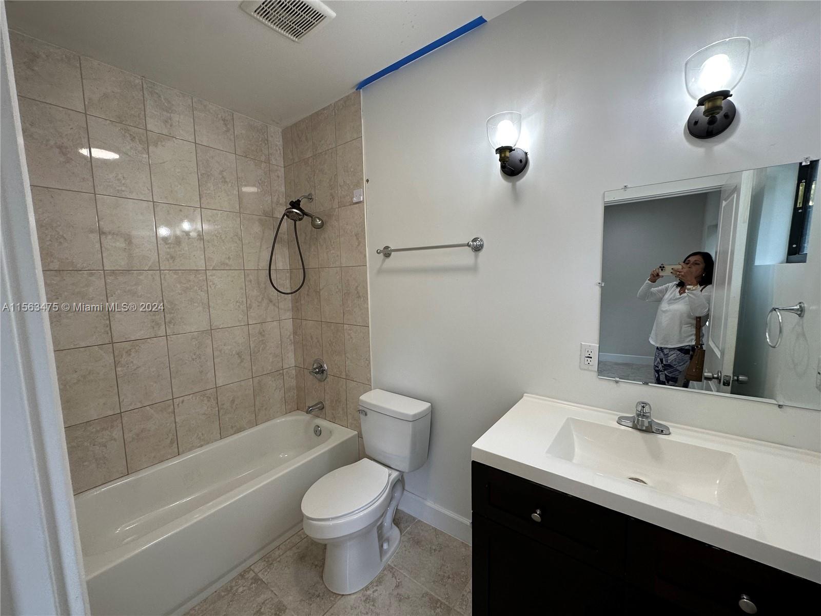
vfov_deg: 85.7
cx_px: 410
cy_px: 308
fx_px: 332
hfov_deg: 102.1
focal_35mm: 14
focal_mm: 2.22
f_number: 2.2
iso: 80
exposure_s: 1/120
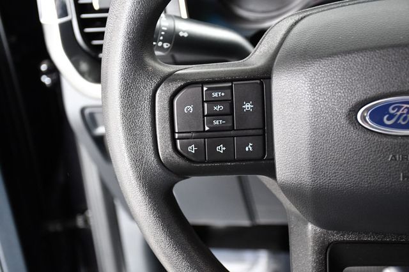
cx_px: 204
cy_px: 136
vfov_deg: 22.6
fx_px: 681
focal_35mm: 60
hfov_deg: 33.4
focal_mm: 40
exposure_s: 1/50
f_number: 4.5
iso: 2500
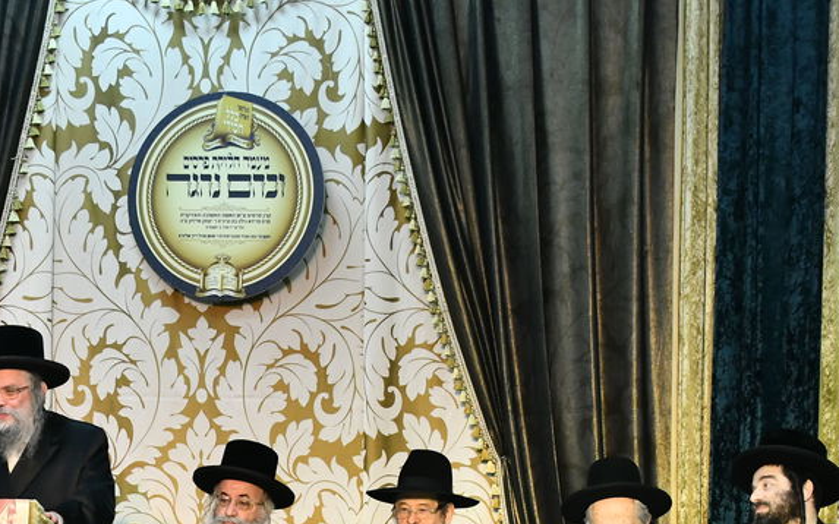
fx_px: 2561
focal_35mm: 112
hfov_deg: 18.5
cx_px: 224
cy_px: 576
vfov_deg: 11.5
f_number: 5.6
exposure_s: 1/125
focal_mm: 45
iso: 1600
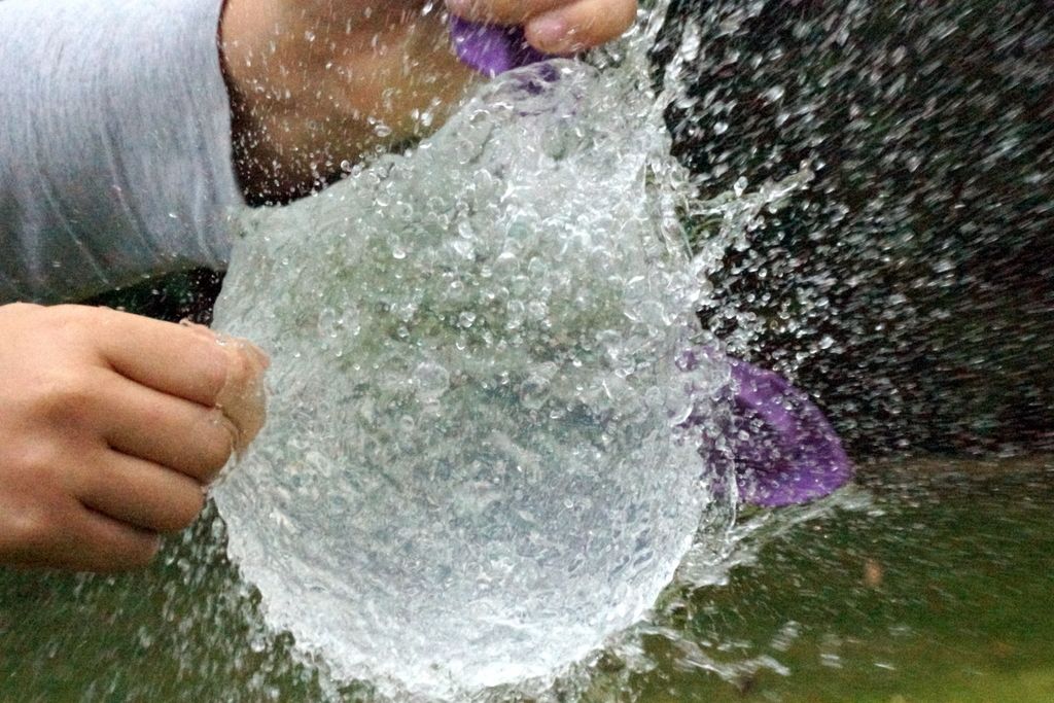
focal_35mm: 202
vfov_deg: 6.8
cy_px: 352
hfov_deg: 10.2
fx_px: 5929
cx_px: 527
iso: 10000
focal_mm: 135
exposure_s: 1/500
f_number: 22
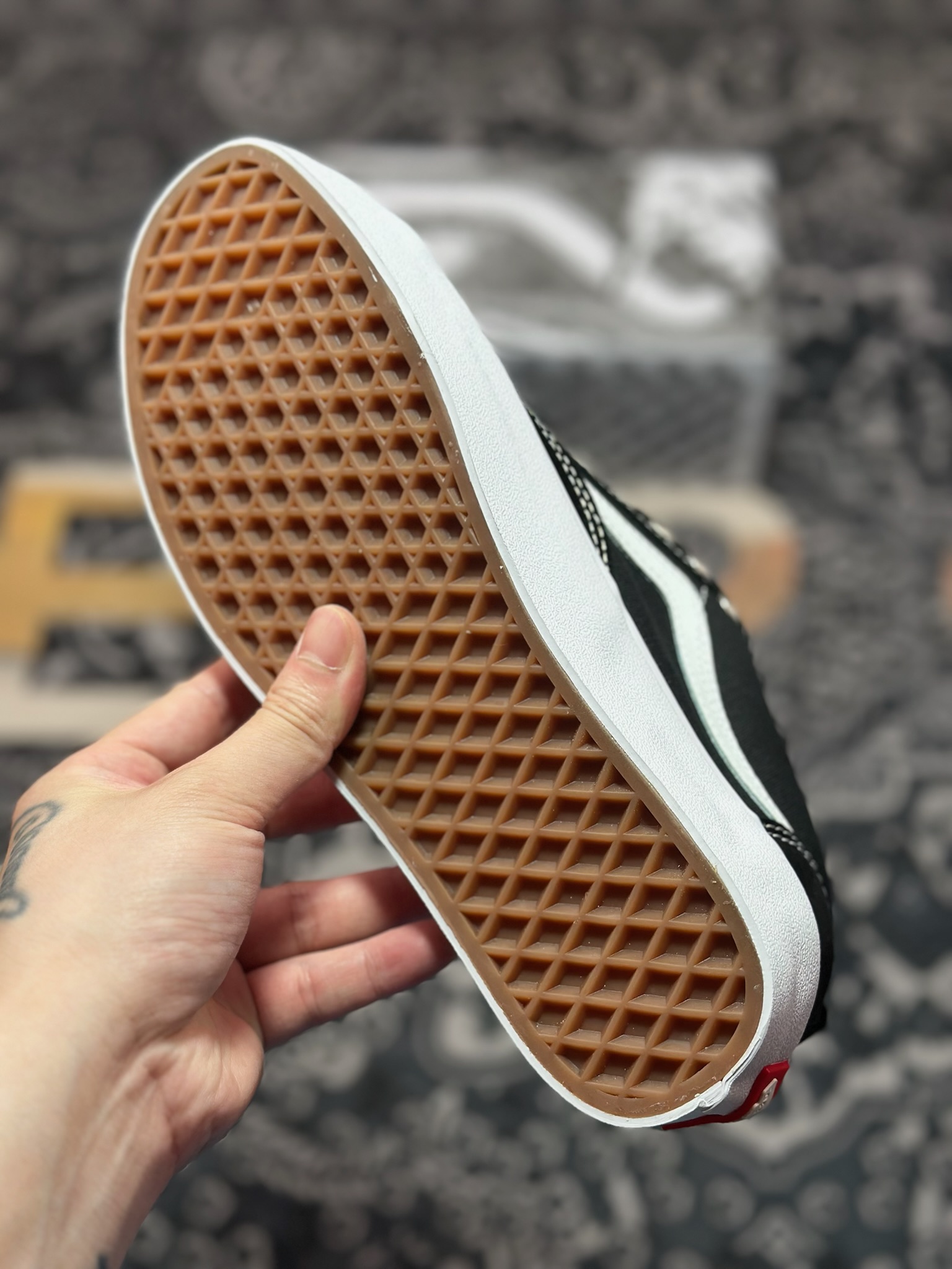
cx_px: 476
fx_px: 1760
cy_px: 634
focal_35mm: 48
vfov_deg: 39.7
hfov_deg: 30.3
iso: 80
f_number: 1.78
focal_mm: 6.86
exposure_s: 1/419
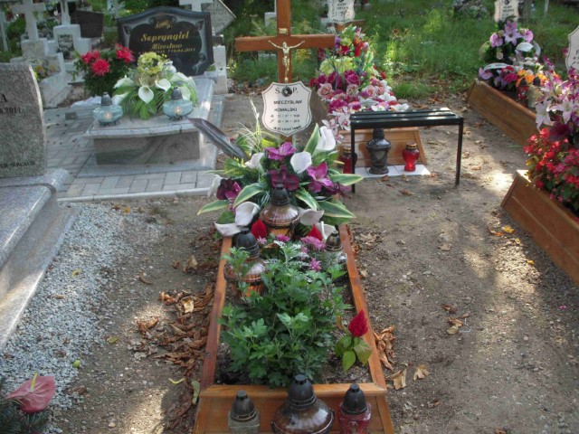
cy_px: 217
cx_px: 290
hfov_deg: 49.0
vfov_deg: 37.7
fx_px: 636
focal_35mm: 38
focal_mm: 6.3
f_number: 3.3
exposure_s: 1/80
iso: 100
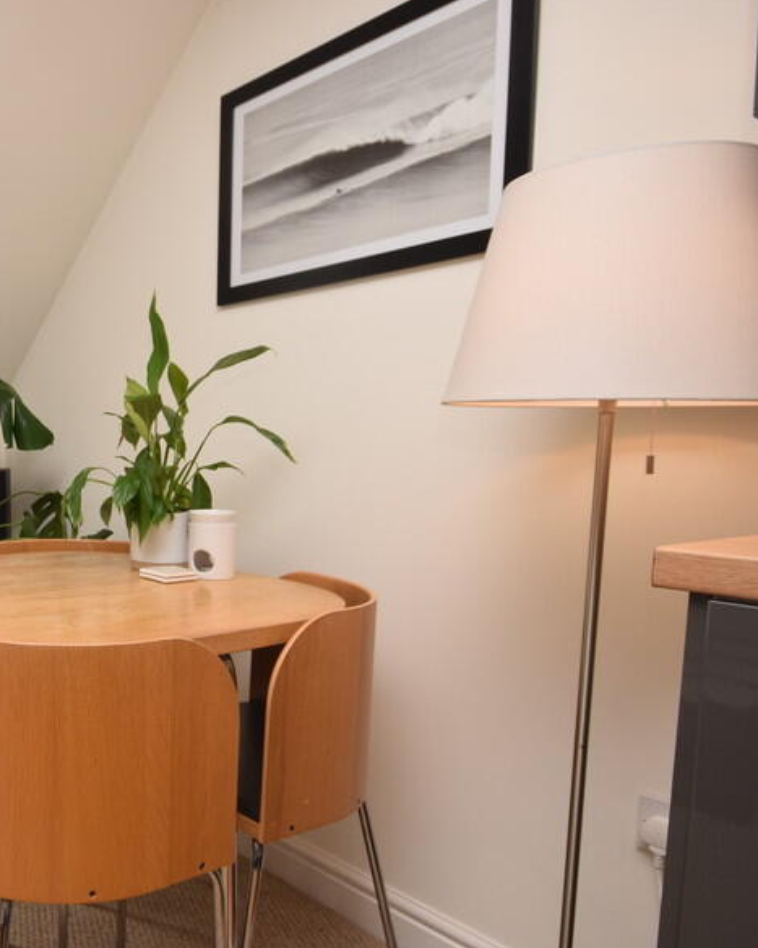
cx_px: -16
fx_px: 797
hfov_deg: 43.0
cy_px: 505
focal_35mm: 28
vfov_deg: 61.4
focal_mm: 11.5
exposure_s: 1/125
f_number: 5.6
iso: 560
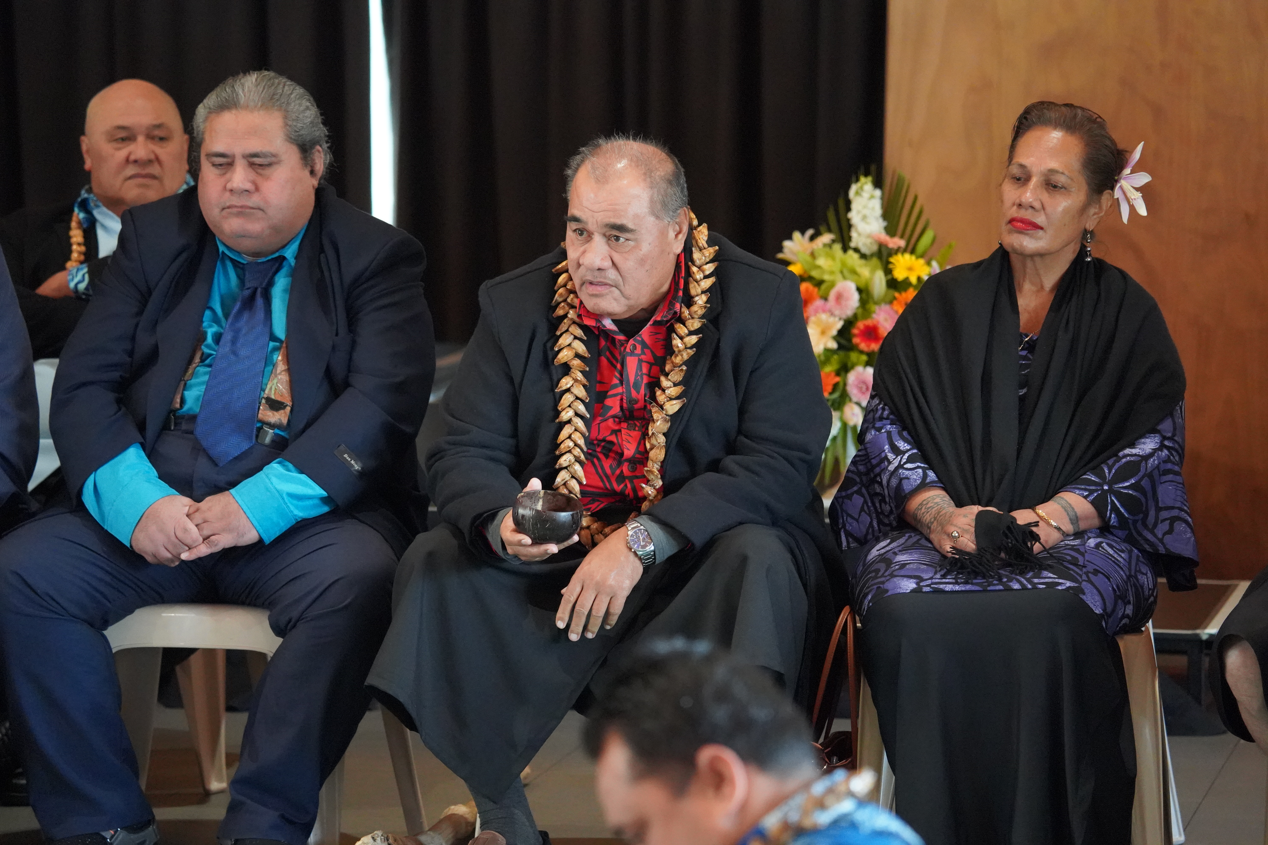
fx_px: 6410
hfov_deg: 11.3
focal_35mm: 182
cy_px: 422
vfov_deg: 7.5
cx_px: 634
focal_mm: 182
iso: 12800
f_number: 5
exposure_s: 1/160
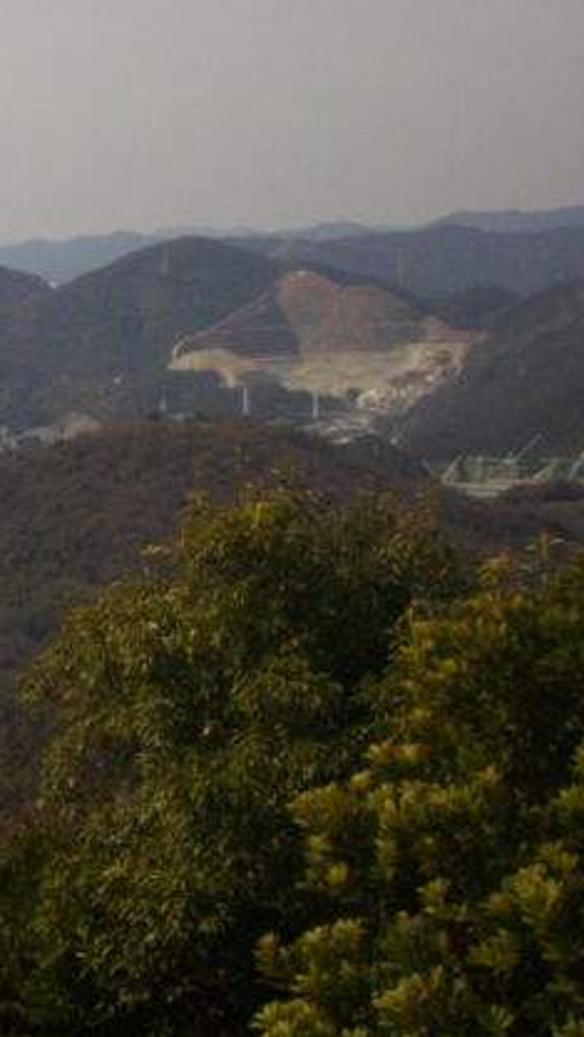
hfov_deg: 10.9
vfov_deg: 21.2
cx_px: -683
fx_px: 2722
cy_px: 169
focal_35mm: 99
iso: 100
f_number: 5.6
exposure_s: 1/640
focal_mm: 6.2
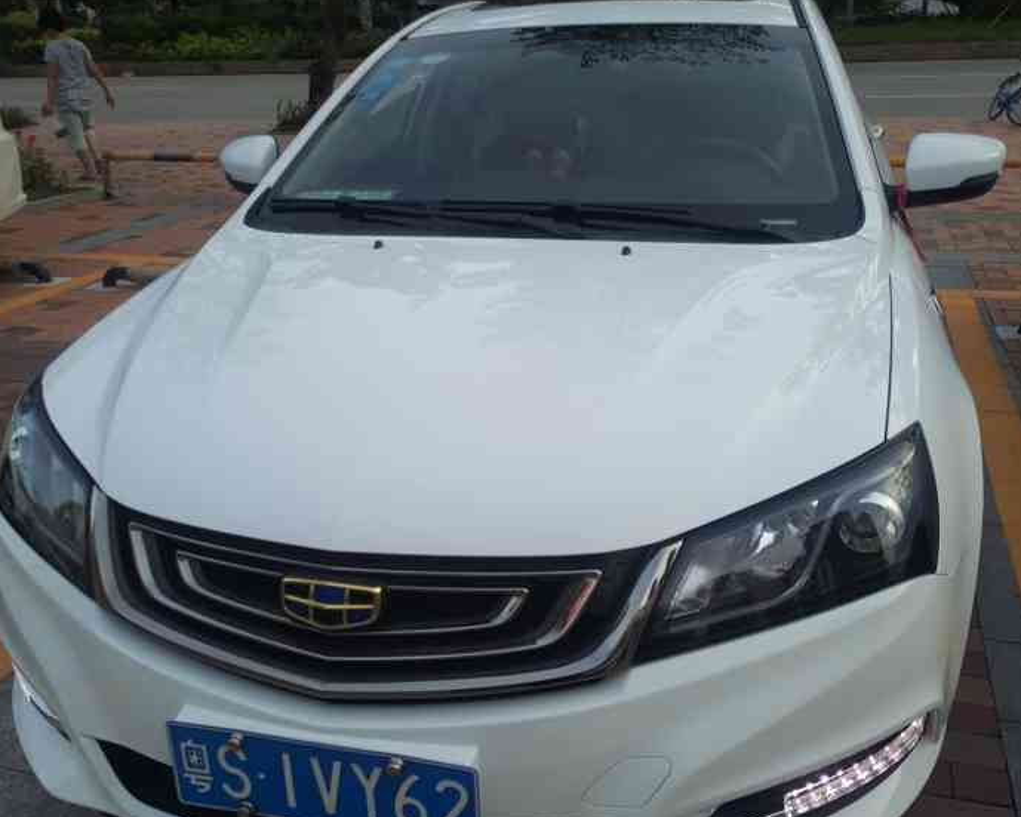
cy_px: 376
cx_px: 507
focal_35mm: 41
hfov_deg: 44.8
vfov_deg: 36.5
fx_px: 1239
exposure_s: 1/250
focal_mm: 3.75
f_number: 2
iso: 40
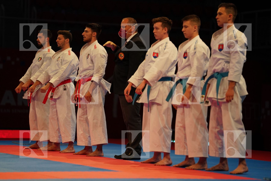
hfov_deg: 13.3
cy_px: 90
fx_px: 1159
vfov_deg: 8.9
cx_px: 136
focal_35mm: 154
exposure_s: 1/500
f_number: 2.8
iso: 2000
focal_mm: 154
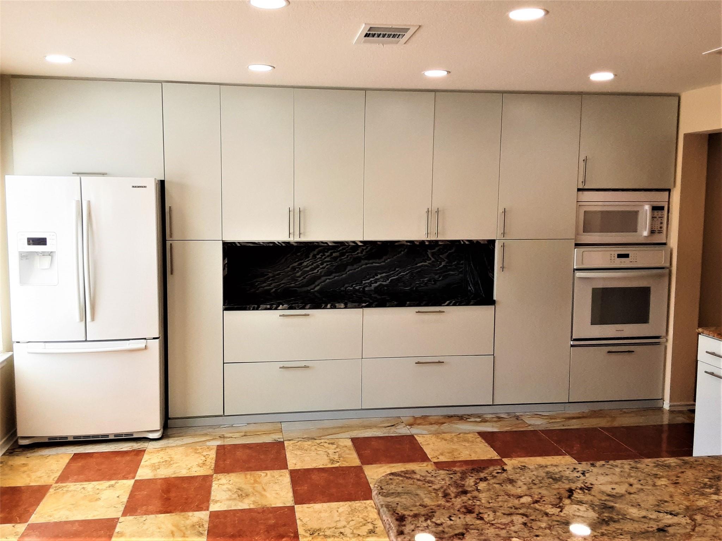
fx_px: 563
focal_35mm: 27
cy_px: 270
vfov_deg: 51.3
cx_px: 361
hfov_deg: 65.3
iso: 40
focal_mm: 2.91
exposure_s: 1/155
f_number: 1.9
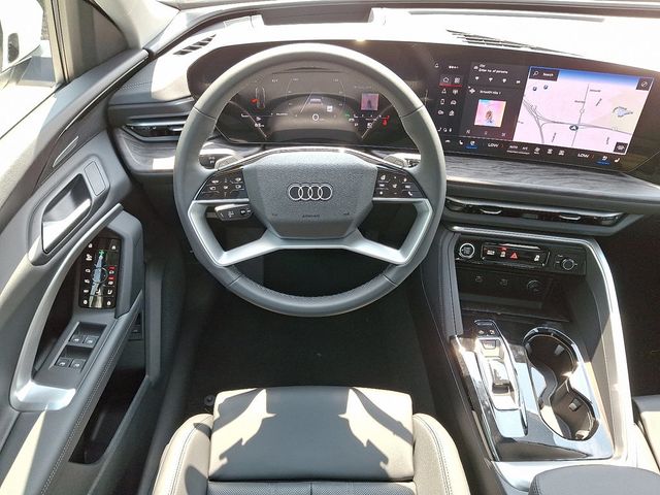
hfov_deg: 69.4
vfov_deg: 54.9
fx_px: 477
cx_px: 330
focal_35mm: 25
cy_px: 248
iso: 33
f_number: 1.8
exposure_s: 1/100
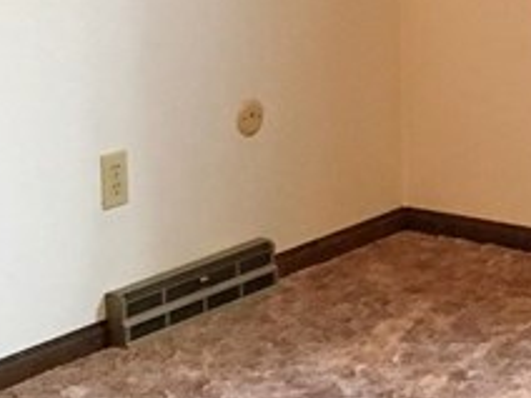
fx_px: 2148
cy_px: -138
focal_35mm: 140
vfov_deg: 10.3
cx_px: 601
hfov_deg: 13.8
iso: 160
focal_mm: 4.15
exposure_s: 1/30
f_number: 2.2
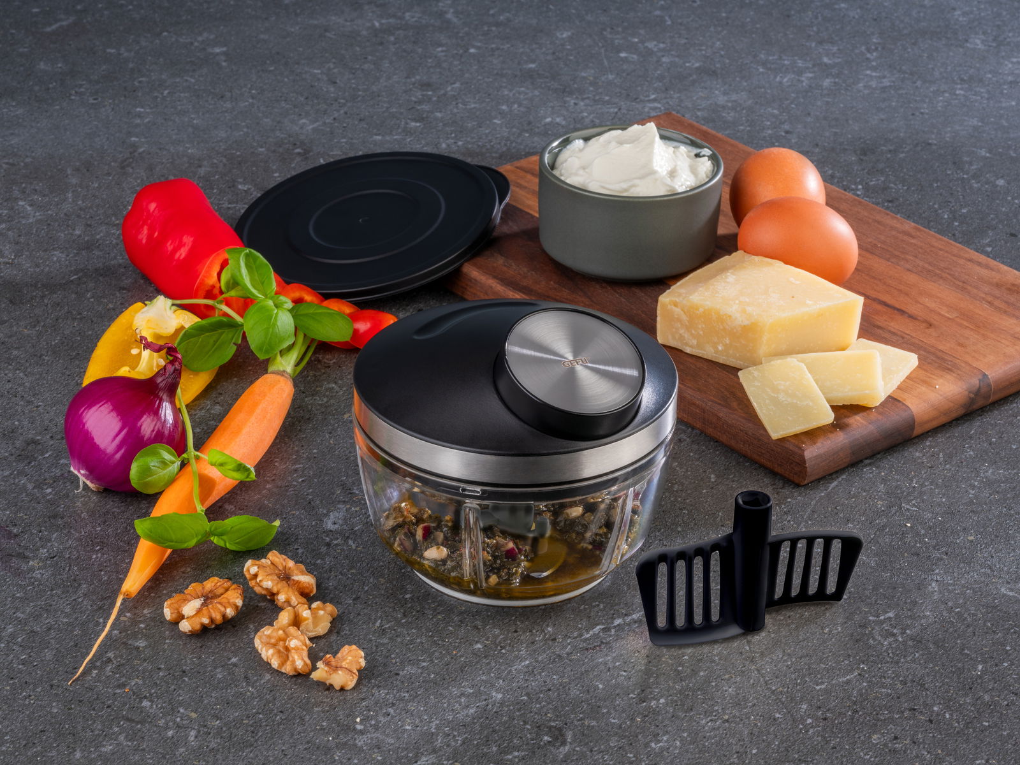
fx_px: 2799
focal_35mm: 95
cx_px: 510
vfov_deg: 15.6
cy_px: 382
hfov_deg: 20.7
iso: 100
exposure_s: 1/60
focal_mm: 120
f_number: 32
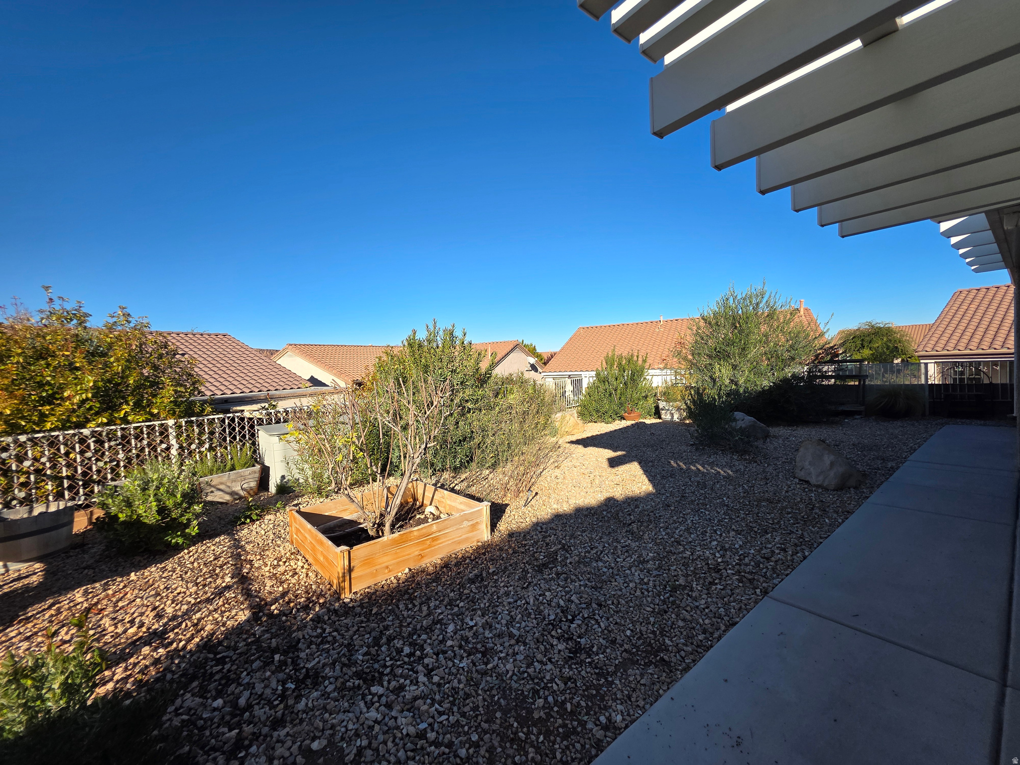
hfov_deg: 106.2
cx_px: 510
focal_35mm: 13
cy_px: 382
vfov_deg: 89.9
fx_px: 383
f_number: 1.9
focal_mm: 2.2
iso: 40
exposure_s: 1/1654
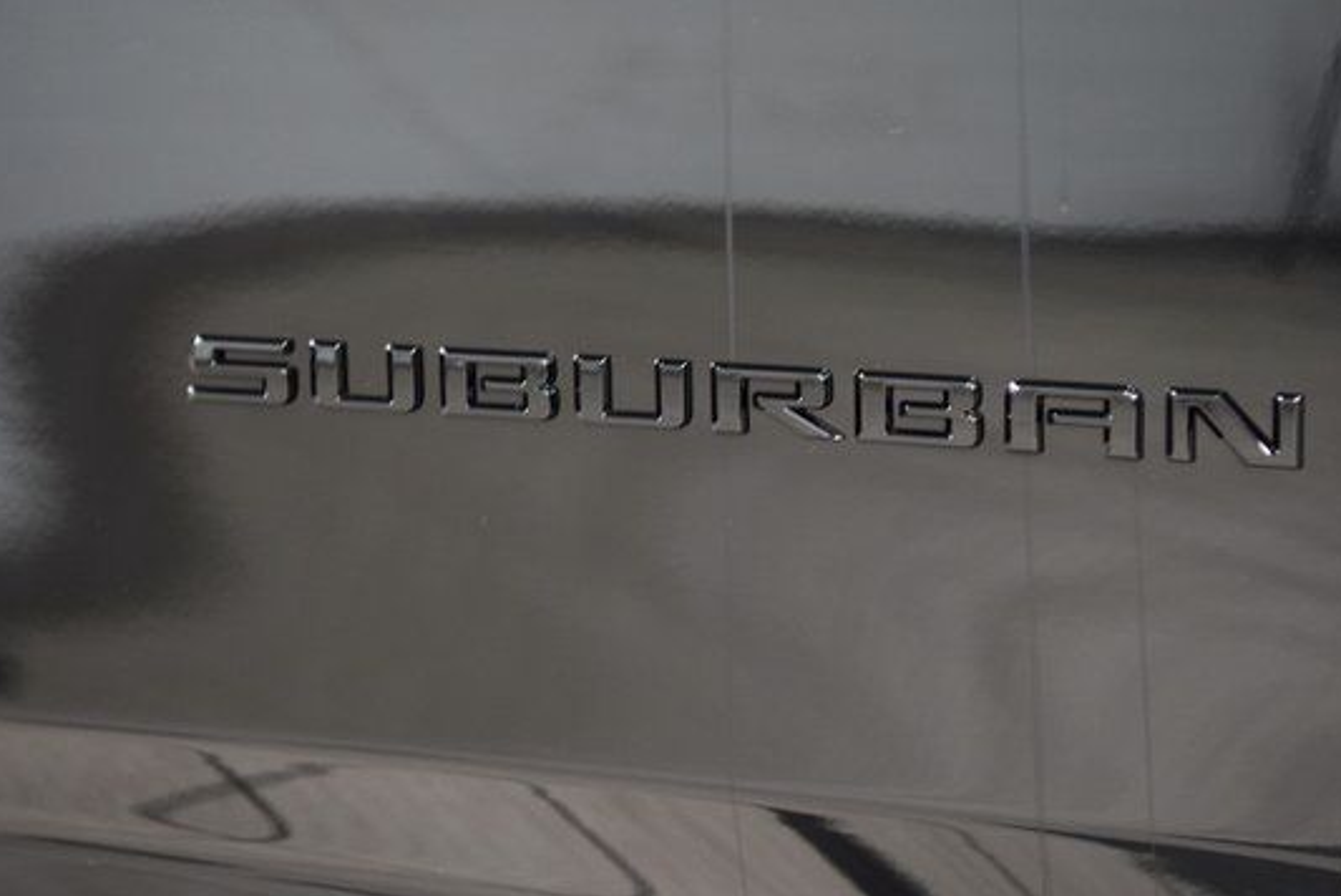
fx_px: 3354
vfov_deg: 15.2
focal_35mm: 90
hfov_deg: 22.6
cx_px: 712
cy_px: 389
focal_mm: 50
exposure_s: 1/20
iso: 1600
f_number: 2.8
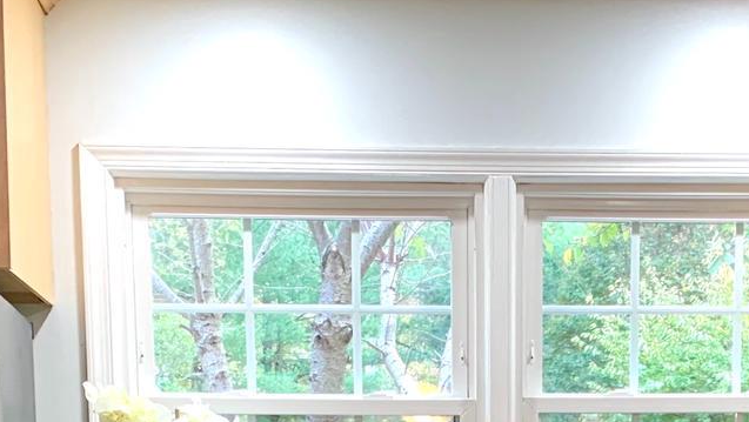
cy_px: 819
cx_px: 502
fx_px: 1808
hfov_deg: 23.3
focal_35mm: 91
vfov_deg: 12.0
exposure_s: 1/60
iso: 160
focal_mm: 4.25
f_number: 1.8
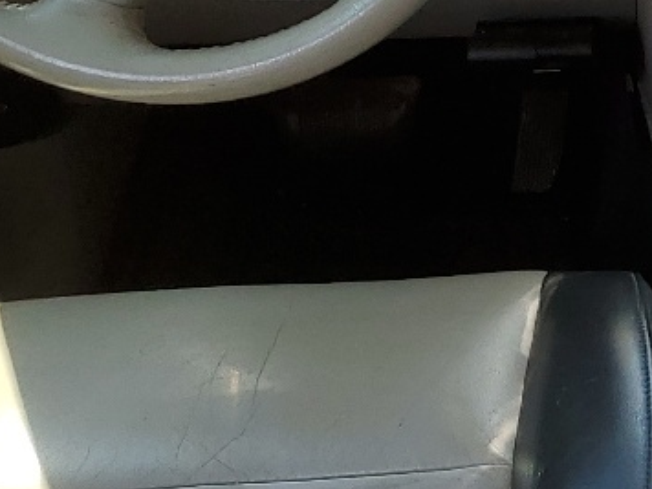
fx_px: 2204
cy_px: 394
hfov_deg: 15.9
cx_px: 883
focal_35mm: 117
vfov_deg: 12.6
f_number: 1.5
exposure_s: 1/345
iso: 50
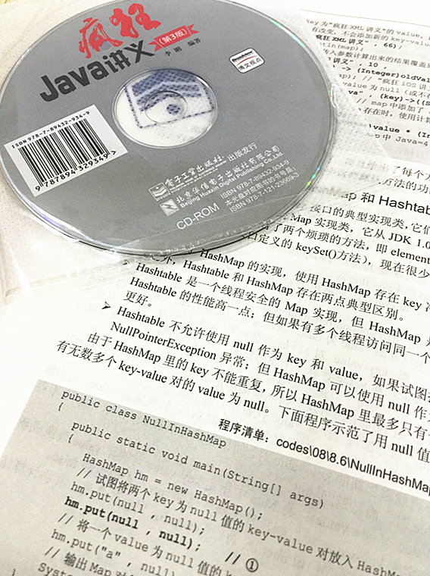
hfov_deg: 48.1
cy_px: 288
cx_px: 215
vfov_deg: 61.7
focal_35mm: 29
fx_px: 481
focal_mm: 4.15
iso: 64
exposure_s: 1/33
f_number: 2.2
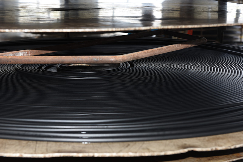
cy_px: 81
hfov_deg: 28.8
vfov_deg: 19.5
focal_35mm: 70
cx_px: 122
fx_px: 473
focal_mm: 70
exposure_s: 1/125
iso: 400
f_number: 8
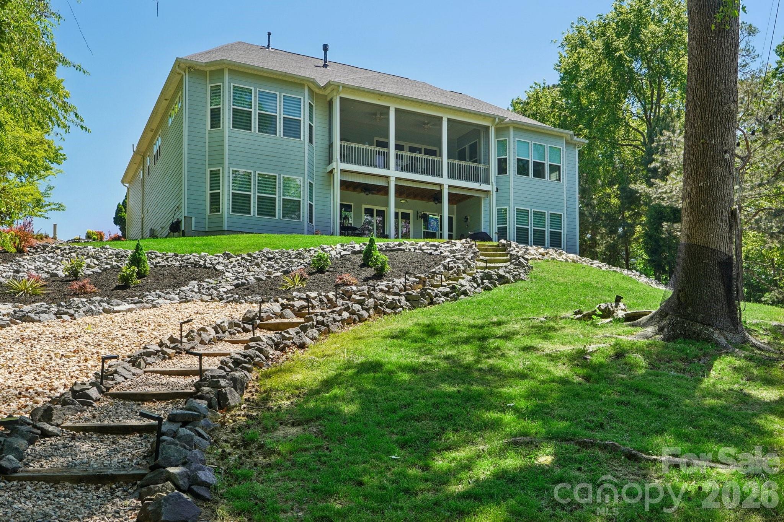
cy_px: 261
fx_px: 653
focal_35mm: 30
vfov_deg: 43.6
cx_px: 392
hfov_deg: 61.9
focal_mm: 20
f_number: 8
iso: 100
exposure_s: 1/45
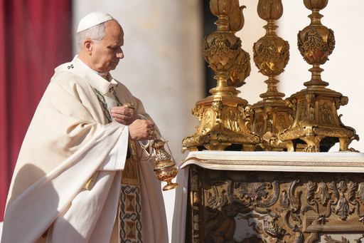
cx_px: 182
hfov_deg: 3.7
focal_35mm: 560
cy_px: 122
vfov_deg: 2.5
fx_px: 5660
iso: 400
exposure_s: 1/2500
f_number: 5
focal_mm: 560
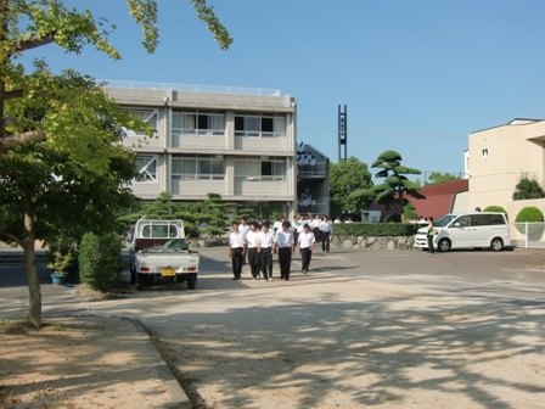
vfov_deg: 36.0
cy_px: 204
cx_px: 272
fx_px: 630
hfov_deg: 46.8
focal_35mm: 40
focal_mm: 7.1
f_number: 3.8
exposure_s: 1/640
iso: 64
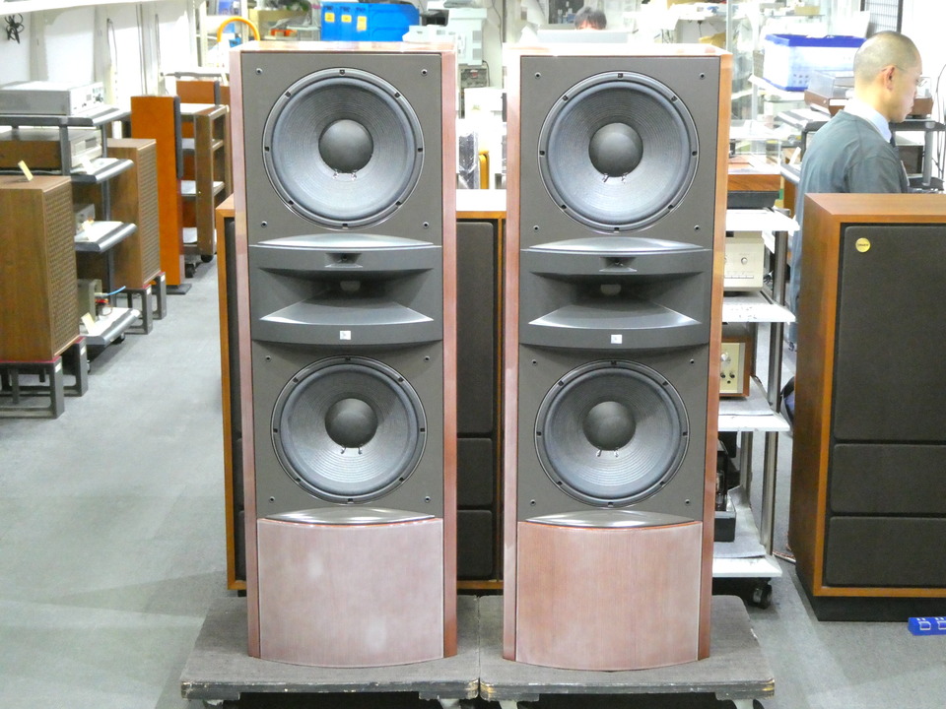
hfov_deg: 33.8
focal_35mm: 57
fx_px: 1558
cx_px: 473
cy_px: 354
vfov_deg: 25.7
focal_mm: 10.3
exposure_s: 1/15
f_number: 4.2
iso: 1600
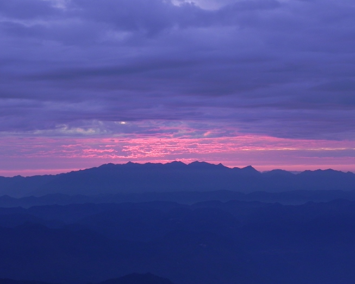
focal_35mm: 89
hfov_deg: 21.5
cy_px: 142
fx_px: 935
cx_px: 185
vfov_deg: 17.3
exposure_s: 1/32.2
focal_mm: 15.1
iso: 160
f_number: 4
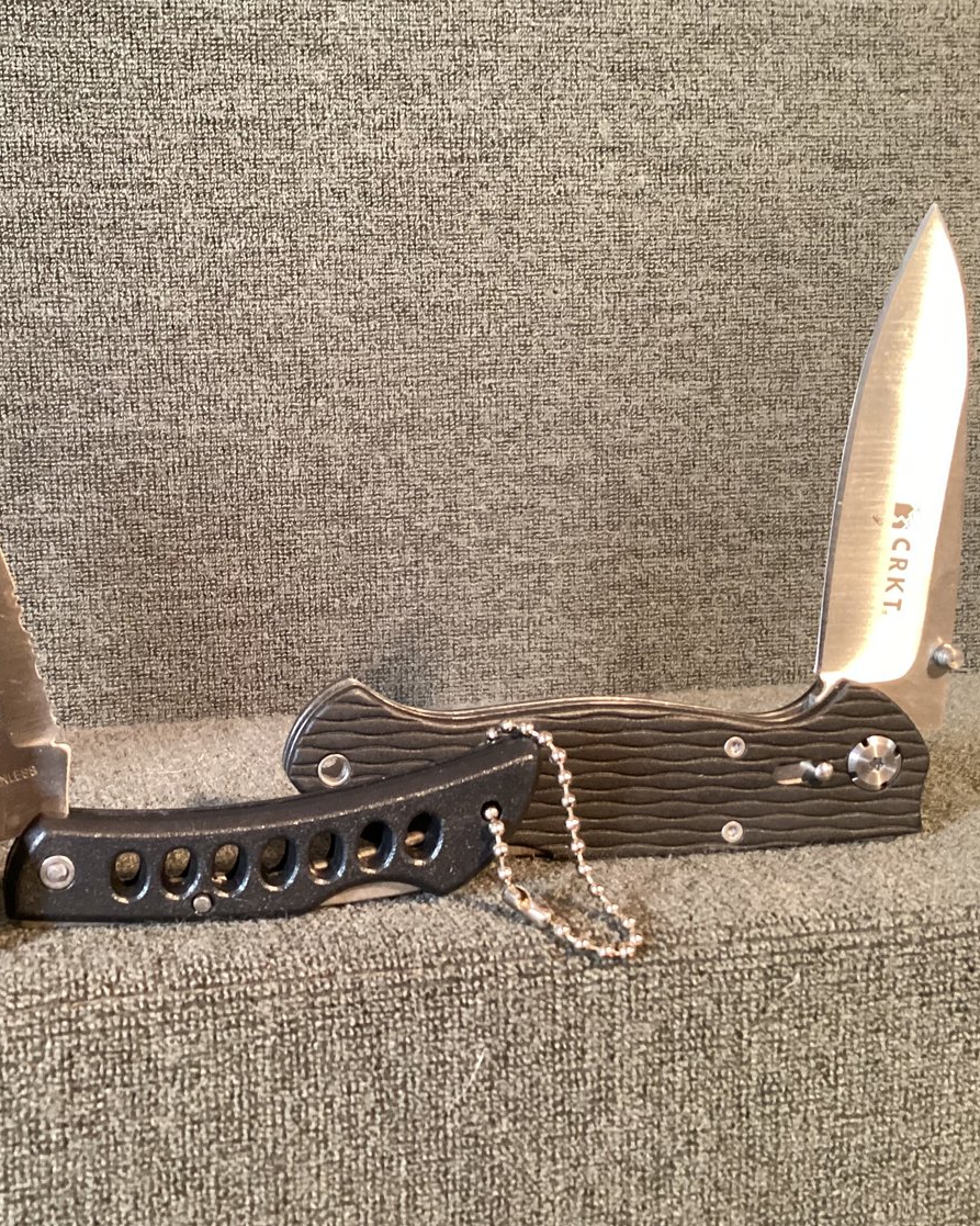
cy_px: 608
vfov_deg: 44.8
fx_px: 1487
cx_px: 272
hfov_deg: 35.8
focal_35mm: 41
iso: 400
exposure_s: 1/30
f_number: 2.4
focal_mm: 3.3
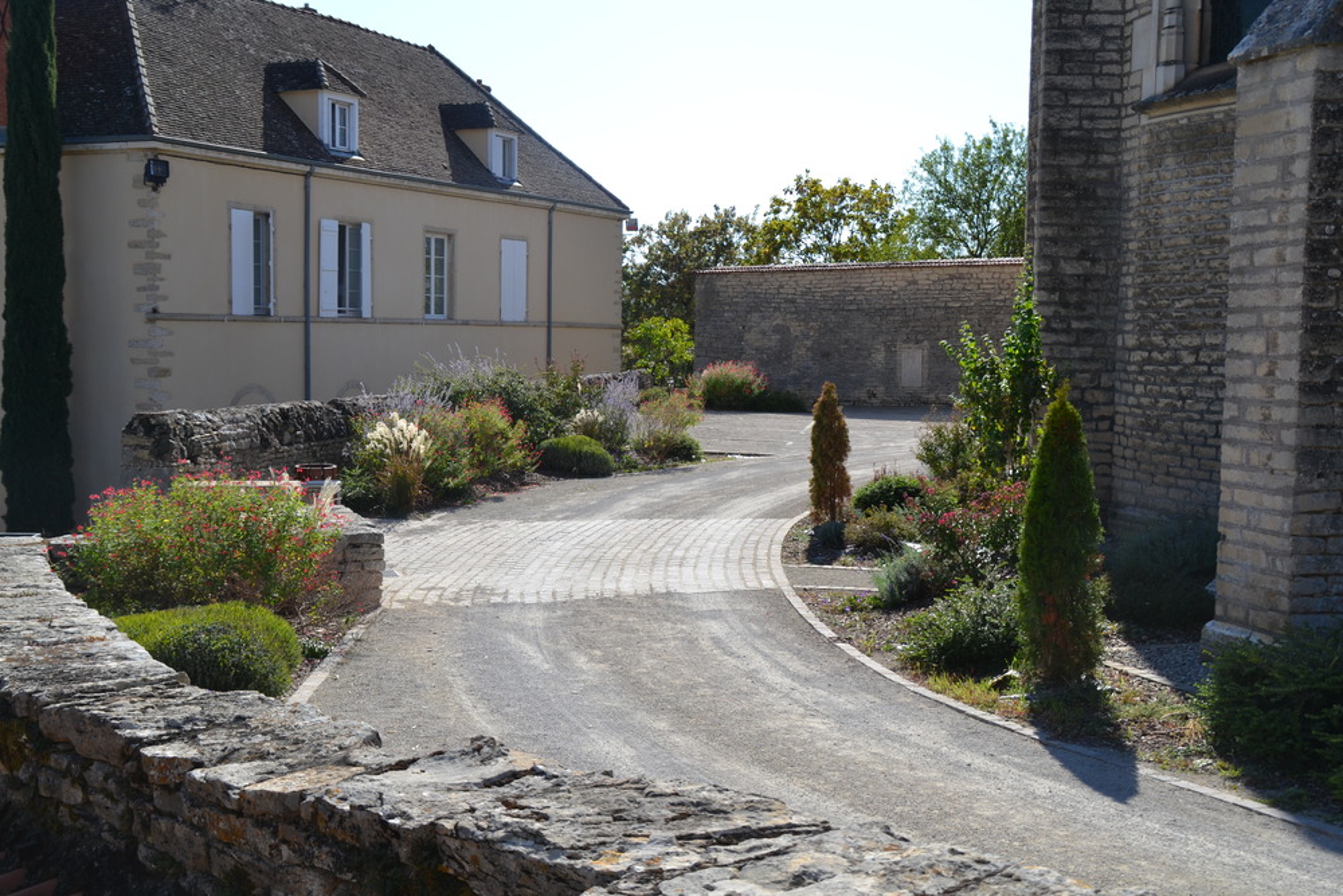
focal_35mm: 42
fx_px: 1567
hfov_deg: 46.4
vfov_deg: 31.9
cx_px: 672
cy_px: 448
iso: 100
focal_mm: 28
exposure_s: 1/320
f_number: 9
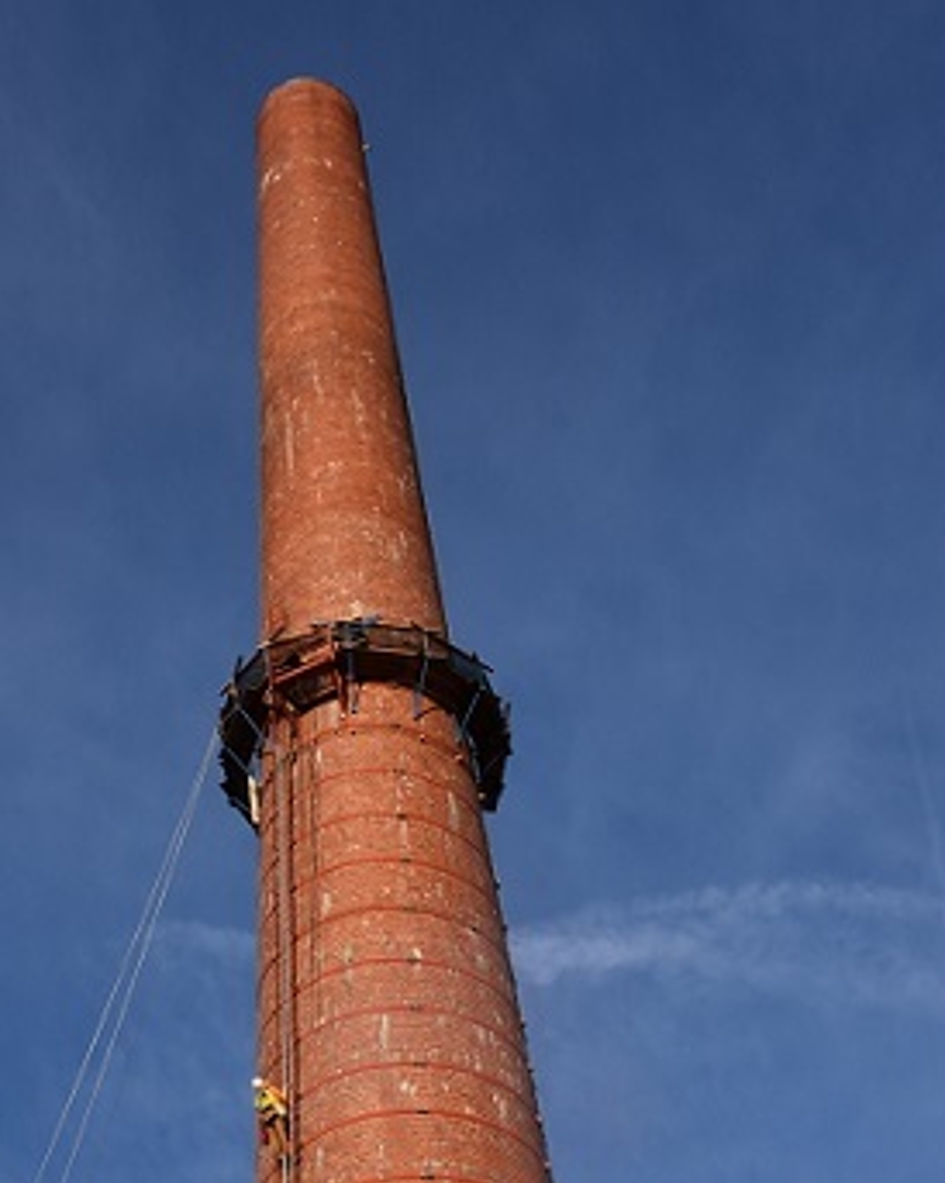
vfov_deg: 26.0
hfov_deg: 21.5
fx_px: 2484
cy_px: 1048
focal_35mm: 71
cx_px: 416
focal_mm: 40
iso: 200
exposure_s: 1/400
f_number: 10
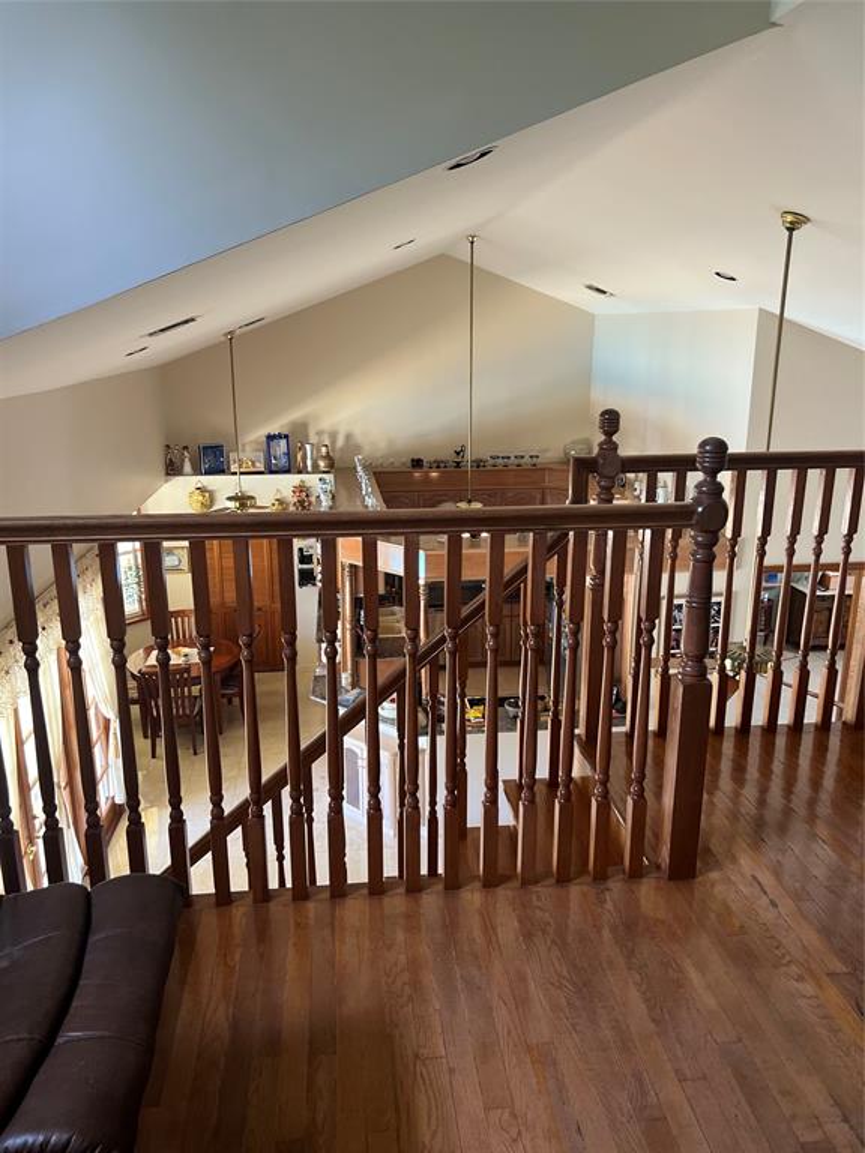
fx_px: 866
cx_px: 432
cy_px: 576
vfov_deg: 67.3
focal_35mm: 26
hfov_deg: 53.1
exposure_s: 1/100
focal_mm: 5.7
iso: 125
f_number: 1.5
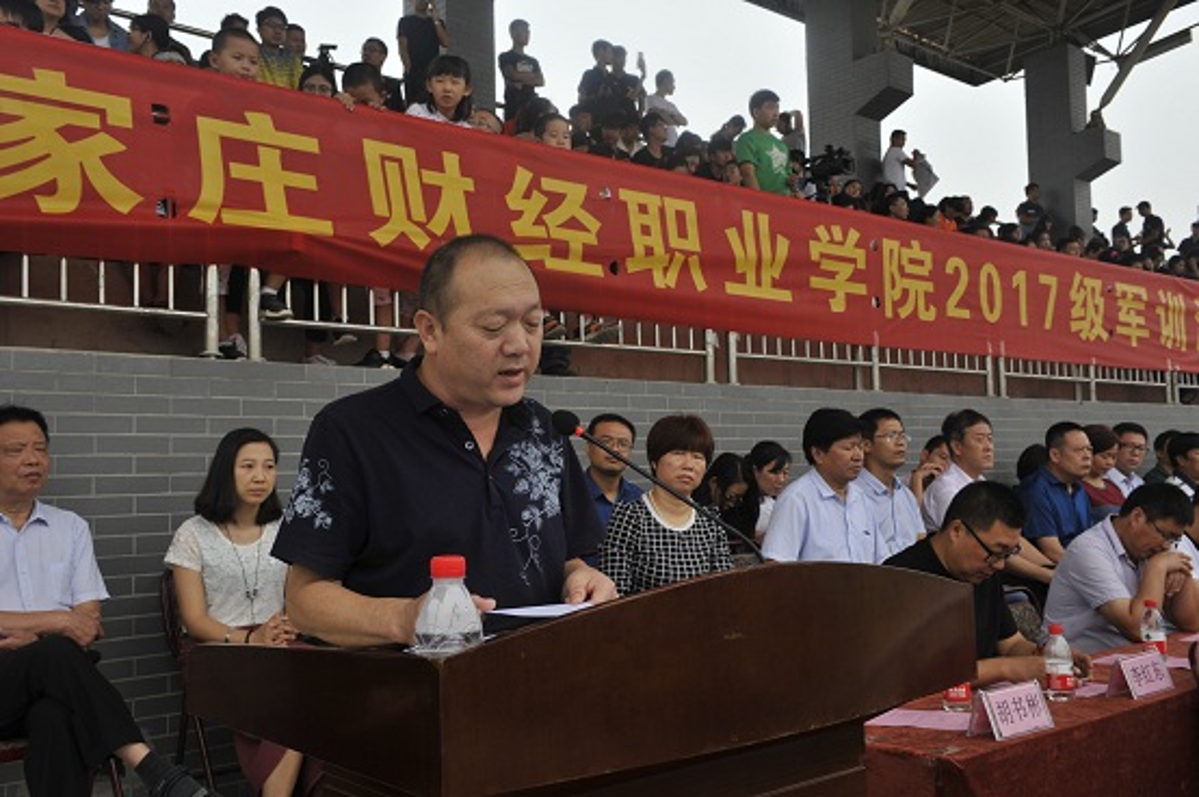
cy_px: 398
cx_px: 600
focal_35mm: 35
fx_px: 1164
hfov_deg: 54.5
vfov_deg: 37.8
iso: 320
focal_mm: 35
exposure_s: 1/100
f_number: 13
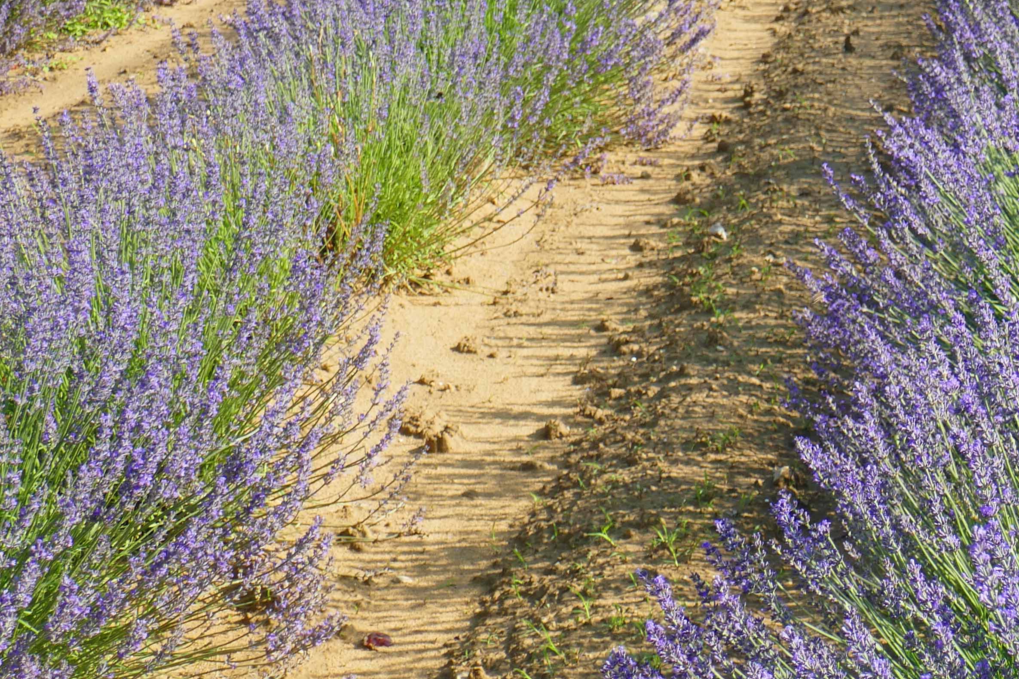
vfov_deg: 15.2
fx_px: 2547
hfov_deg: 21.4
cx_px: 1135
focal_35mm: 90
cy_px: 344
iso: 125
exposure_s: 1/500
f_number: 3.7
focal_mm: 14.3
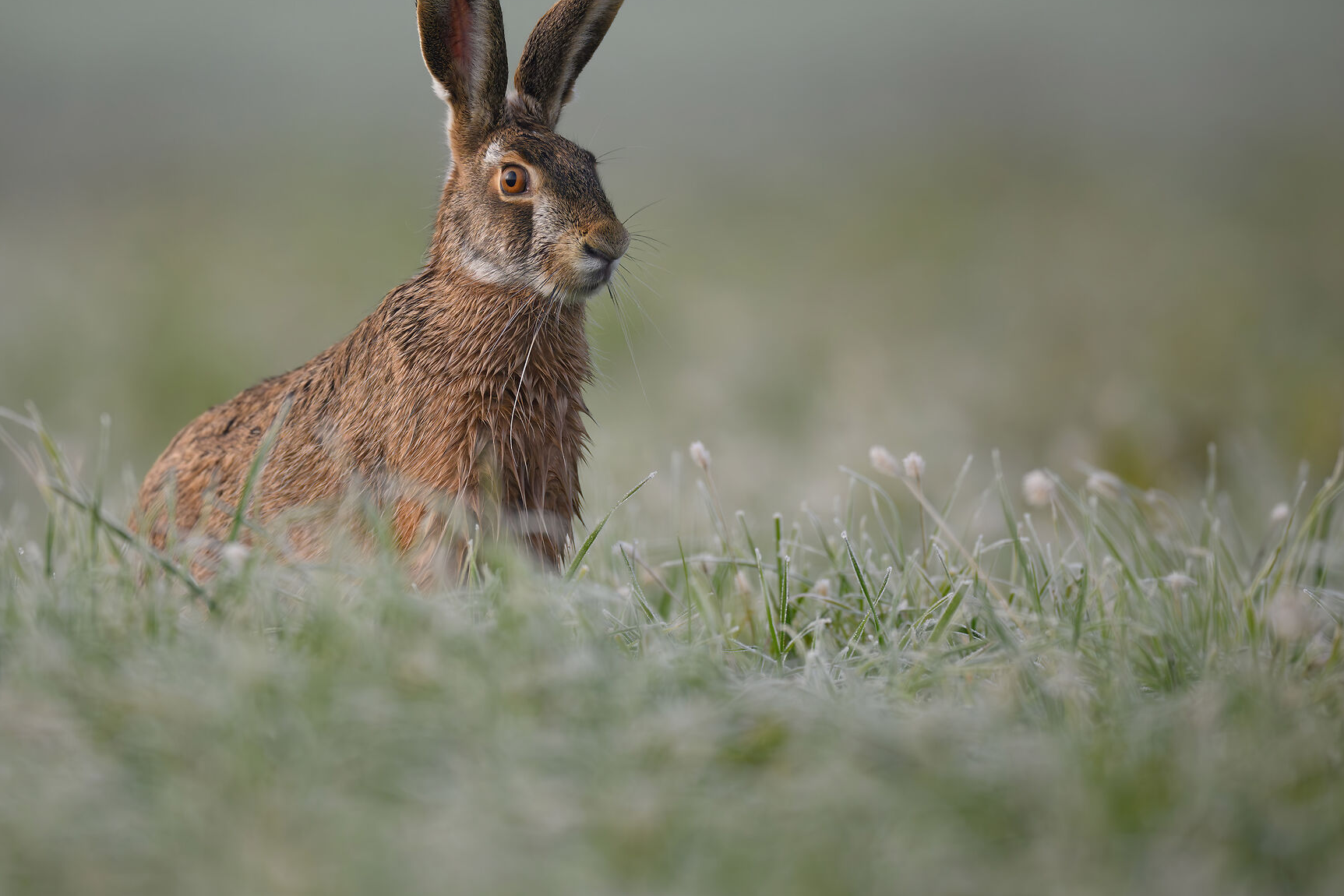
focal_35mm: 835
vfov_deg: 1.6
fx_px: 31171
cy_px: 344
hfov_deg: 2.5
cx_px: 517
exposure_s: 1/6400
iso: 1250
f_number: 4
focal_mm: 600
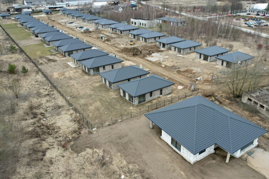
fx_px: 164
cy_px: 90
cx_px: 134
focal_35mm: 22
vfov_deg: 57.2
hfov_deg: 78.6
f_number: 2.8
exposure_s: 1/90
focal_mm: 8.38
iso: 100
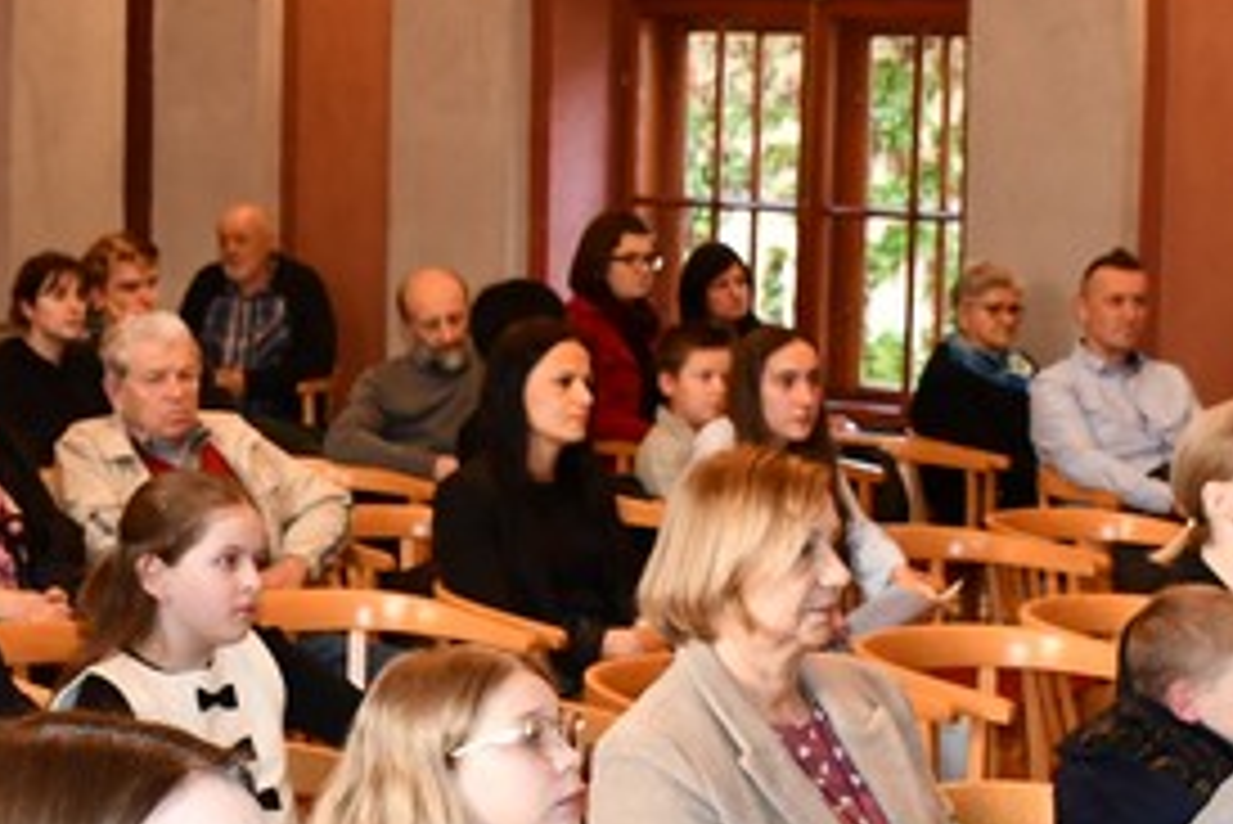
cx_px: 526
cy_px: 435
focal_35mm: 101
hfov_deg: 20.2
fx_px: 3461
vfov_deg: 13.6
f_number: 3.5
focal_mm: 18
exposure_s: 1/60
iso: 900
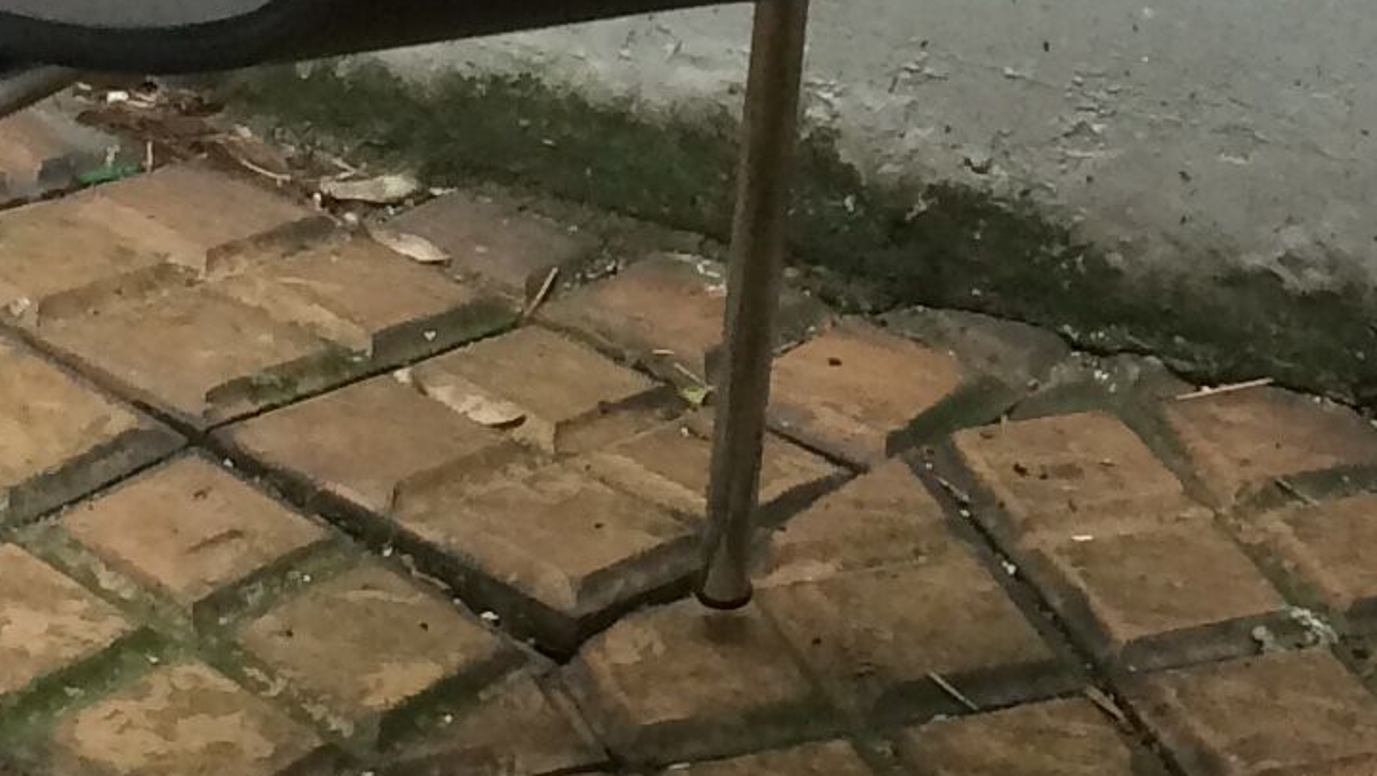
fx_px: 5223
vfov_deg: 8.4
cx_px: 888
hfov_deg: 15.0
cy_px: -101
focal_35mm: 143
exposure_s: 1/33
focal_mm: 4.15
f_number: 2.2
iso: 50
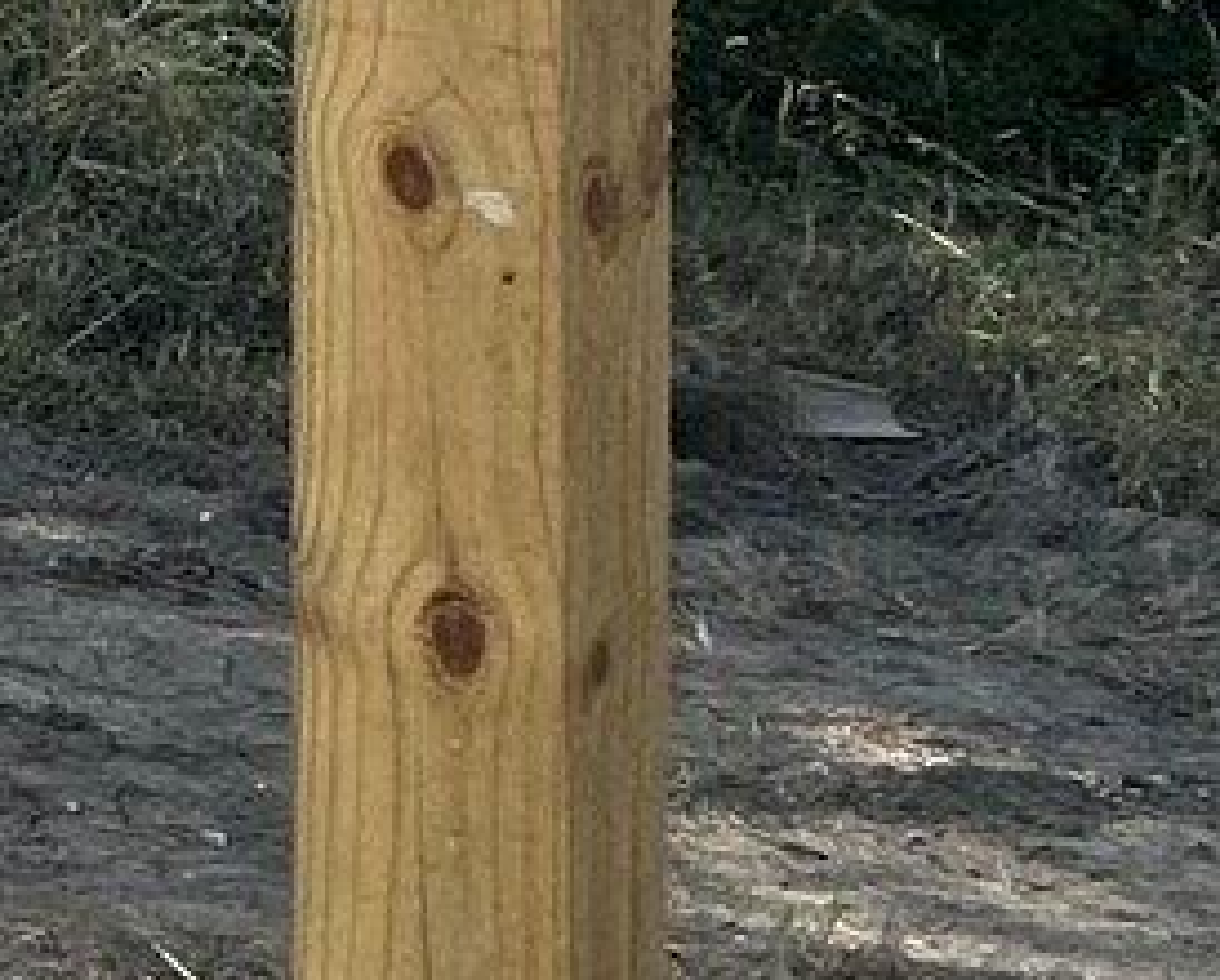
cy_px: -334
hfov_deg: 11.4
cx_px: -2395
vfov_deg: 14.4
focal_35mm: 102
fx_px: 3688
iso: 40
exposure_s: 1/527
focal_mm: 2.22
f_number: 2.2
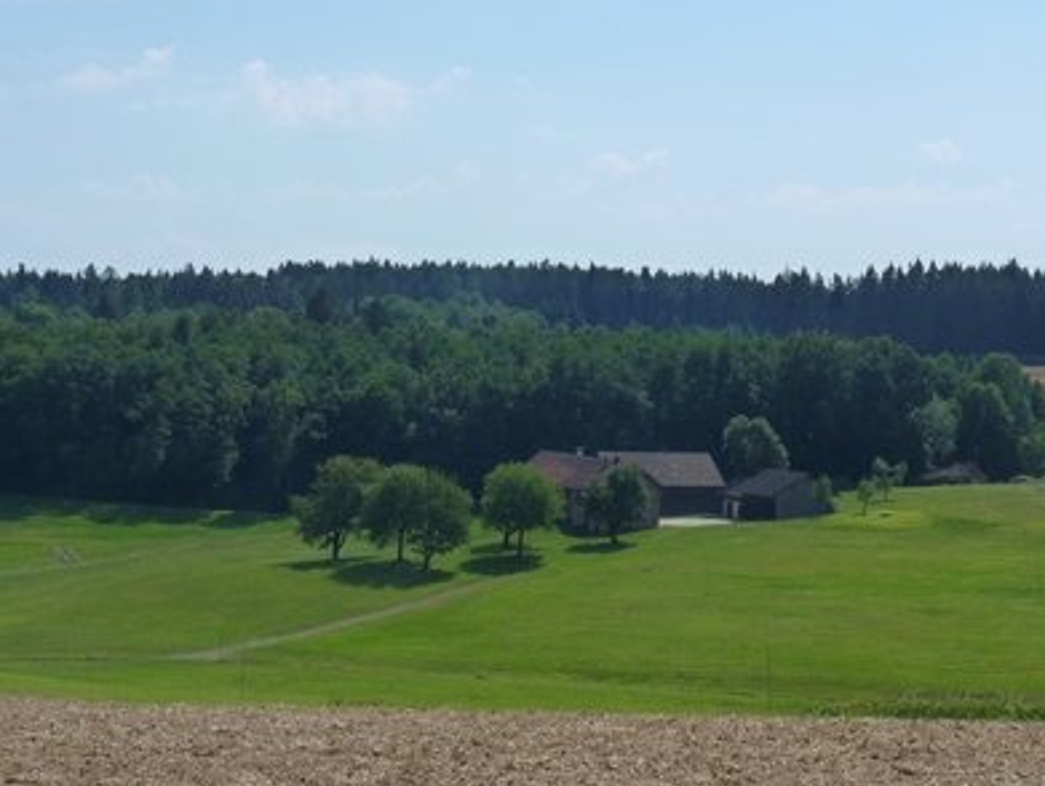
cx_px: 615
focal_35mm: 88
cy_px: 381
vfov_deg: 16.8
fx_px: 2659
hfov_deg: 22.2
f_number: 6.3
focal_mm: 12.4
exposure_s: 1/400
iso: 125
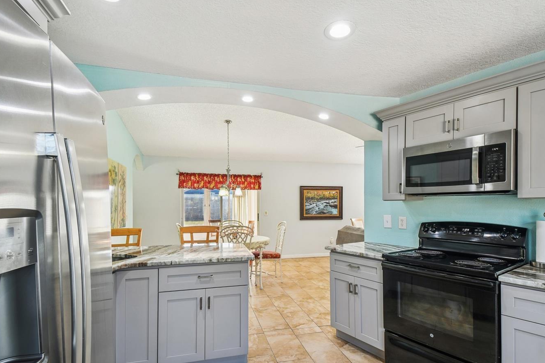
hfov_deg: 90.0
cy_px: 202
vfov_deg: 67.2
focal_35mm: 18
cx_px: 283
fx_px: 272
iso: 100
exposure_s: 1/6
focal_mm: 10
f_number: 7.1
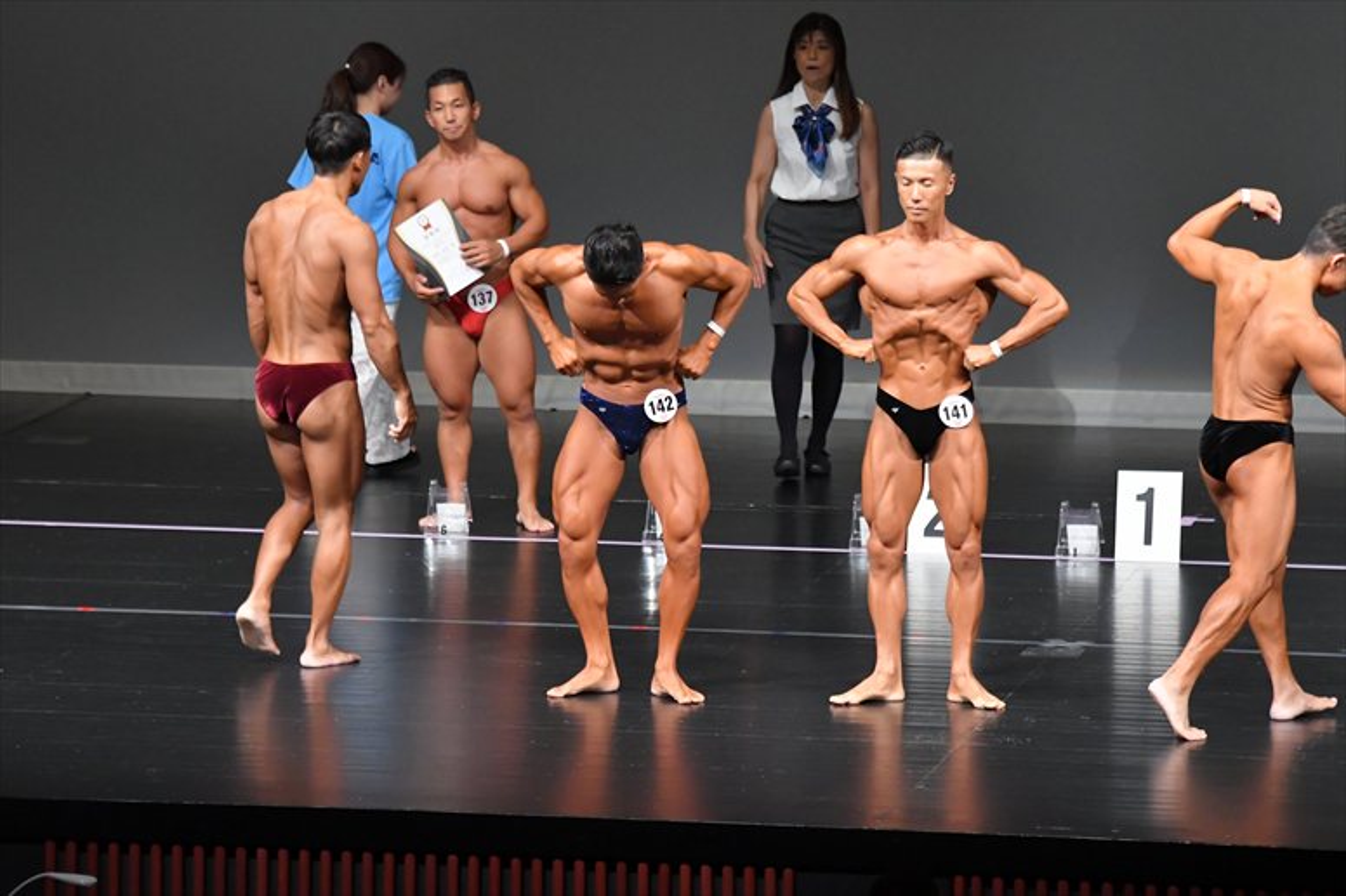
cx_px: 673
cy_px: 448
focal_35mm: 255
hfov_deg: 8.1
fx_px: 9530
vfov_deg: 5.4
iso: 5000
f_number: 5.6
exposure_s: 1/400
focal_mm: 170
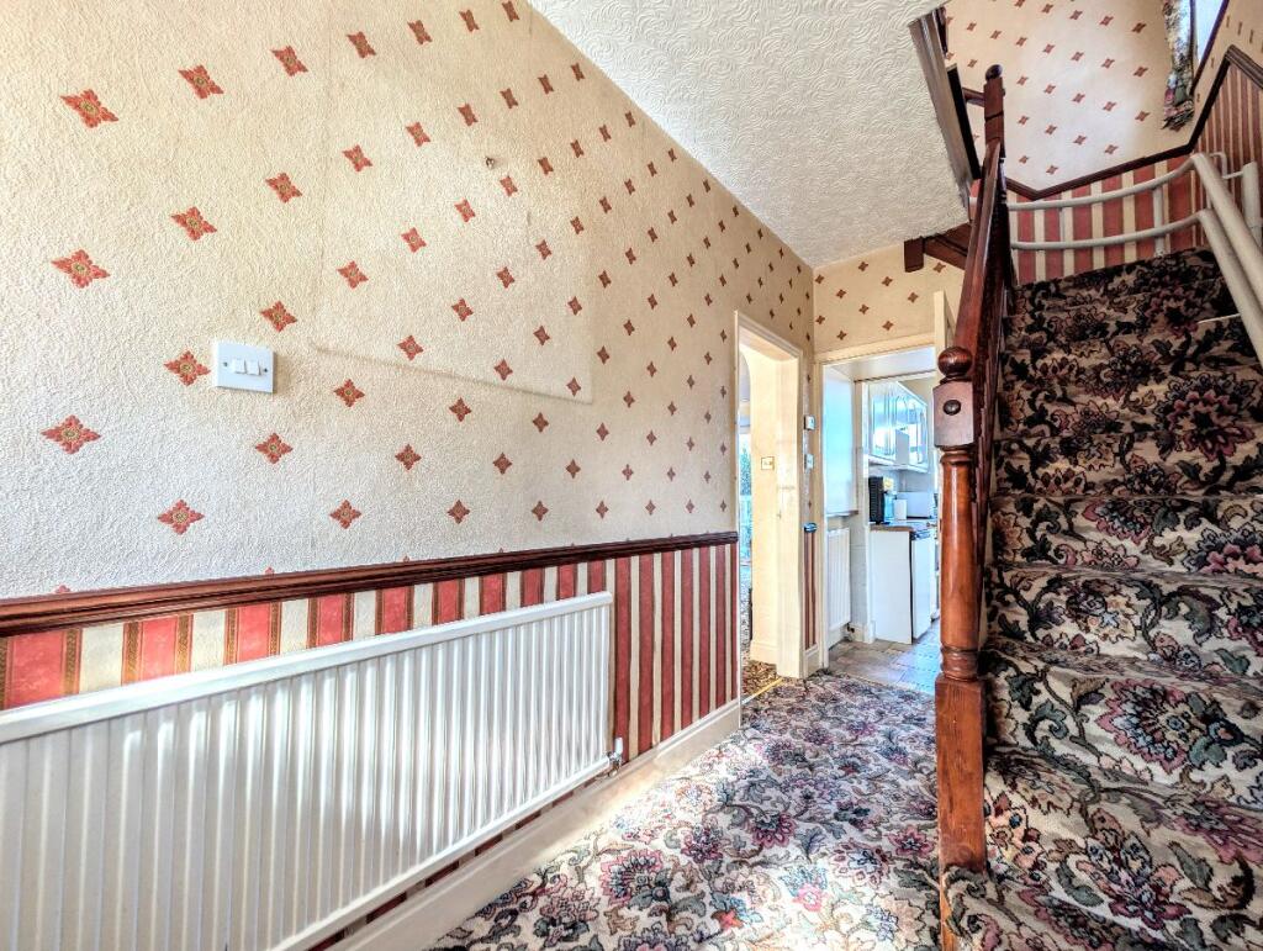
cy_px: 476
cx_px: 632
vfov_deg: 94.6
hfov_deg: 110.5
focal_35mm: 12
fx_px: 438
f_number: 1.7
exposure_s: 1/95.5
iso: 46
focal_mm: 2.02
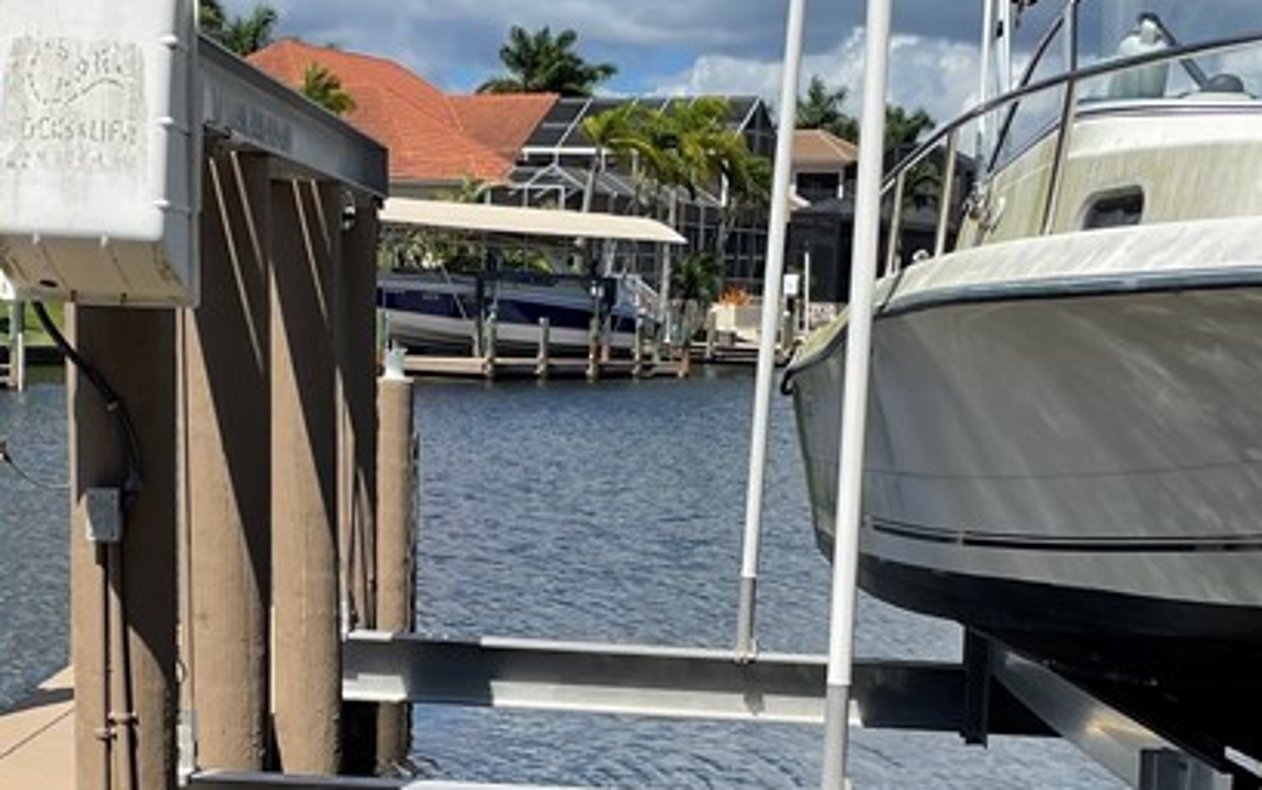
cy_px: 660
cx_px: 611
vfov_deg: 18.7
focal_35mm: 69
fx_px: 2374
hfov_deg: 29.8
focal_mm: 4.2
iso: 32
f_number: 1.6
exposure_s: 1/4464
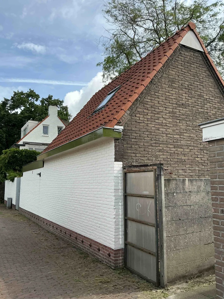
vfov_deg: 63.4
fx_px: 242
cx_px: 112
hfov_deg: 49.8
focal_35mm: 28
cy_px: 150
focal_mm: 3
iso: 25
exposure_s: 1/1377
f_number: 1.8
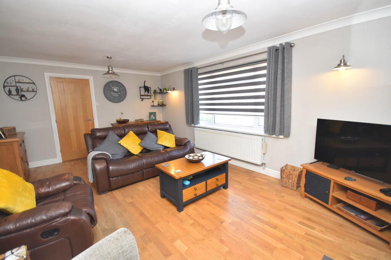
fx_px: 163
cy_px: 130
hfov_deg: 100.4
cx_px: 196
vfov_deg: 77.3
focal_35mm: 15
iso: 900
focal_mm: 10
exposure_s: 1/125
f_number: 4
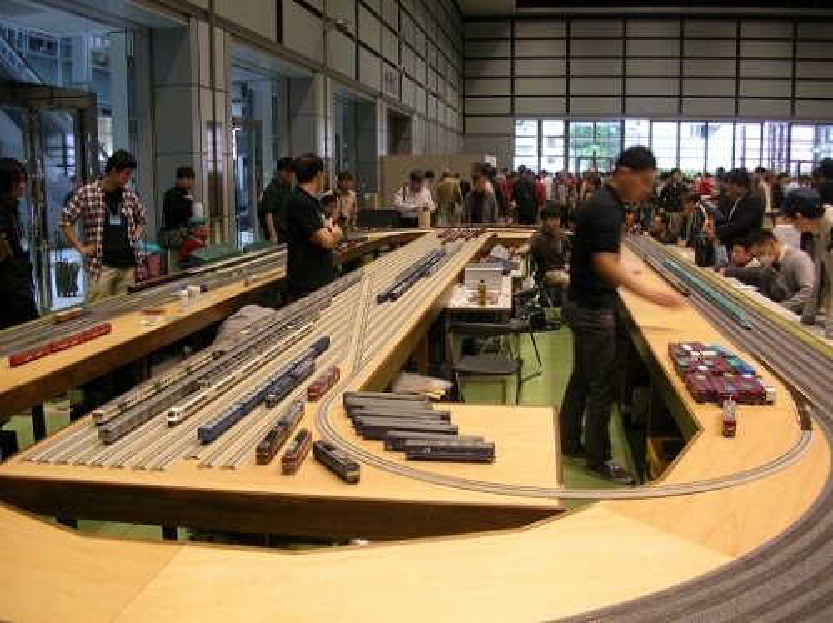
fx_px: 841
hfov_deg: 52.7
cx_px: 416
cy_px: 312
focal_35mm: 35
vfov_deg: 40.6
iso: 50
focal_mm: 5.8
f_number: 2.8
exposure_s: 1/12
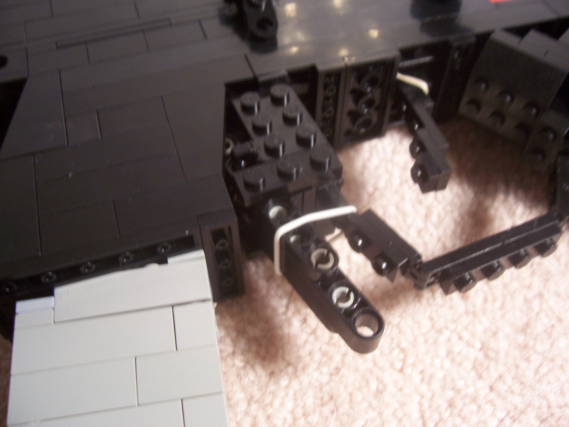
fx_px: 559
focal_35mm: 34
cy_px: 214
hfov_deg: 54.0
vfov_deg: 41.8
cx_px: 284
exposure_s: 1/15
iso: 160
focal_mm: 5.6
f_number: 2.7
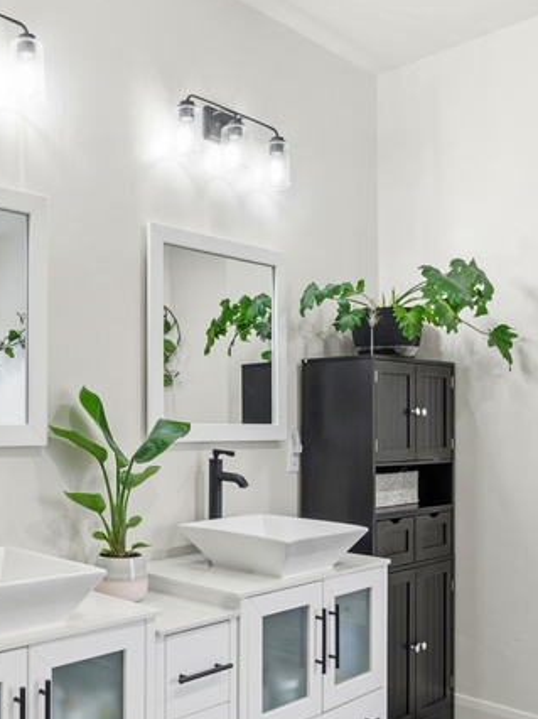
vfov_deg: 49.9
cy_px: 421
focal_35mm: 37
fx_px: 768
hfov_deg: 36.8
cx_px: 83
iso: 100
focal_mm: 16
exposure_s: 1/40
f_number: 7.1
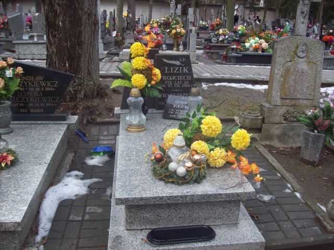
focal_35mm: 36
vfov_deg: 39.7
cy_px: 125
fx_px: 347
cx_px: 167
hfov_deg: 51.4
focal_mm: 6
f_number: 2.7
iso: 80
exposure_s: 1/141
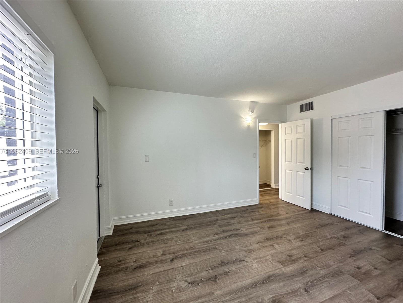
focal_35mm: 14
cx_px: 202
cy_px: 152
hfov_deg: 102.1
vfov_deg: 85.7
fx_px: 163
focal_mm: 2.22
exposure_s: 1/120
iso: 160
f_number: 2.2
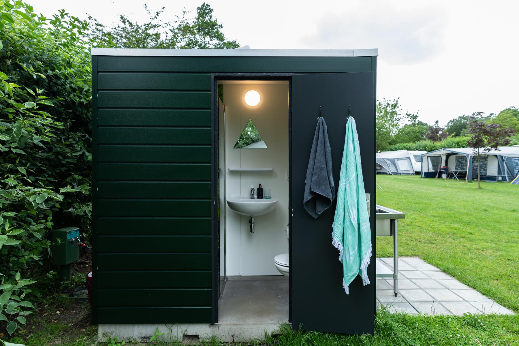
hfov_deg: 84.0
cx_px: 260
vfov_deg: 61.9
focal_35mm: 20
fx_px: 288
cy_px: 173
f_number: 4
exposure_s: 1/125
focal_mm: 20
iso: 160
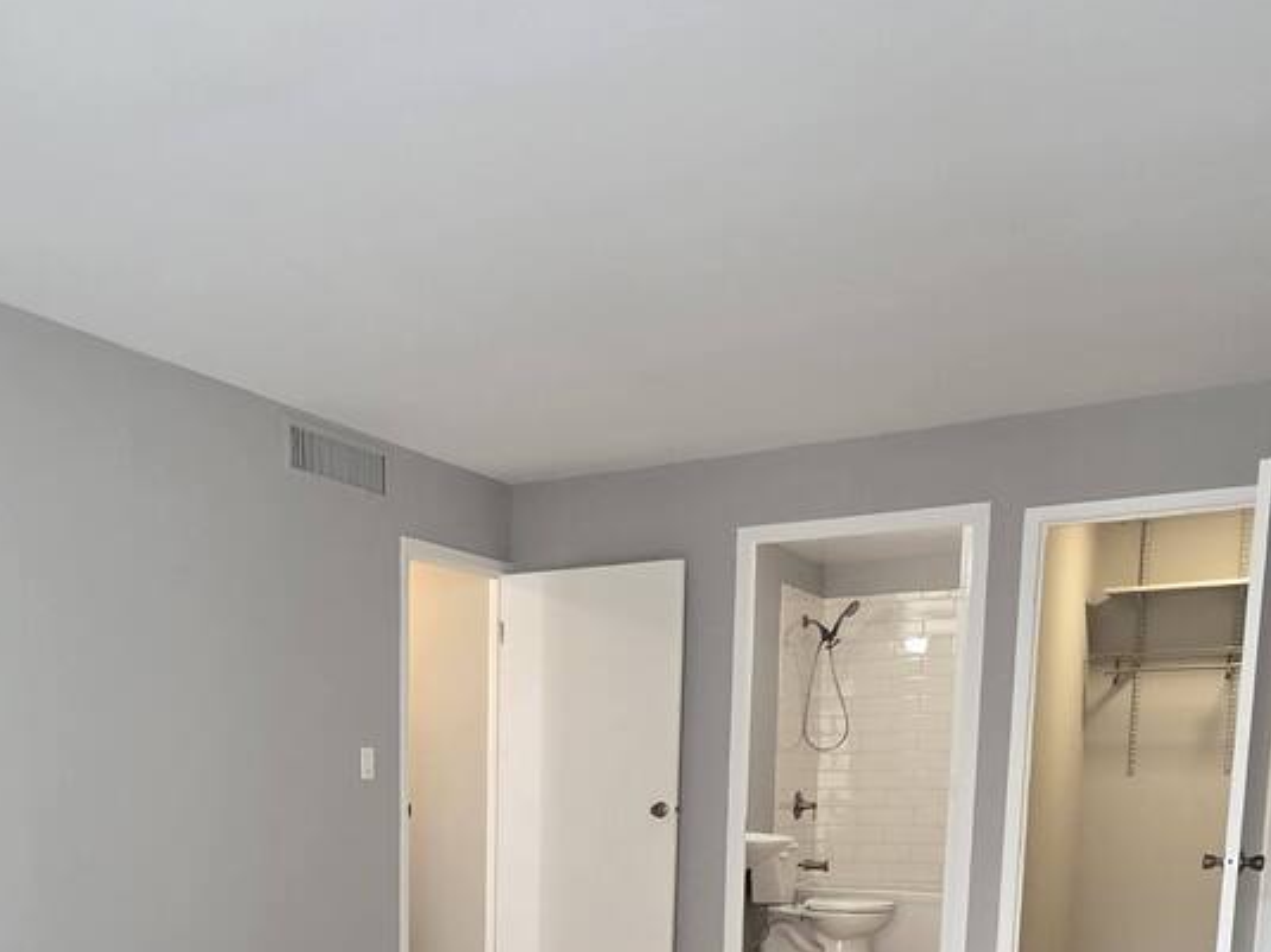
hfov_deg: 51.0
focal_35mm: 35
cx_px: 361
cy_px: 969
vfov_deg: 36.3
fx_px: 1285
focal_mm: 2.2
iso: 200
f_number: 1.9
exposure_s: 1/60
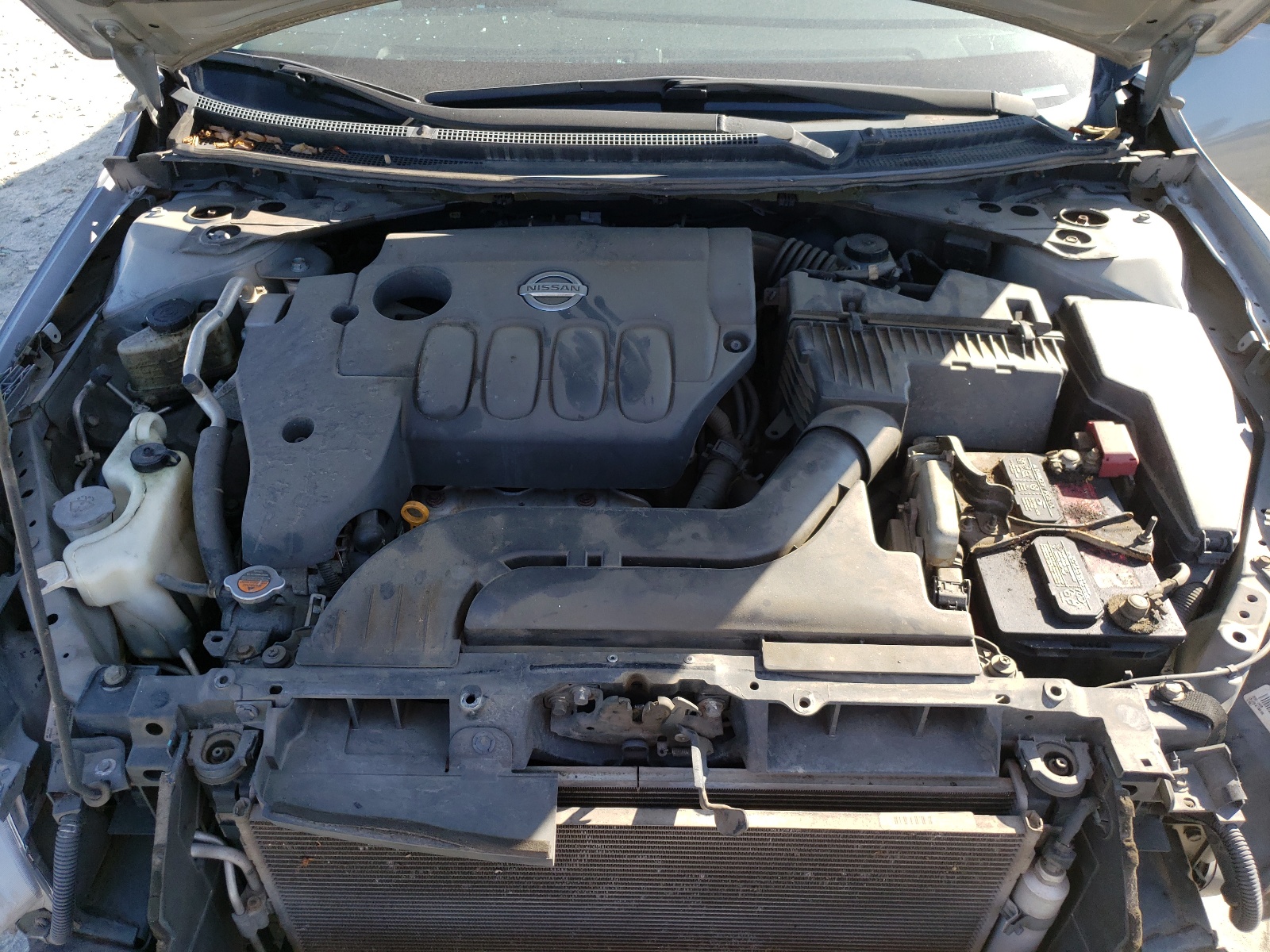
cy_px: 476
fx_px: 954
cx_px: 635
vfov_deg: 53.1
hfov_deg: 67.3
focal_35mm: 26
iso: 50
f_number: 1.5
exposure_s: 1/667
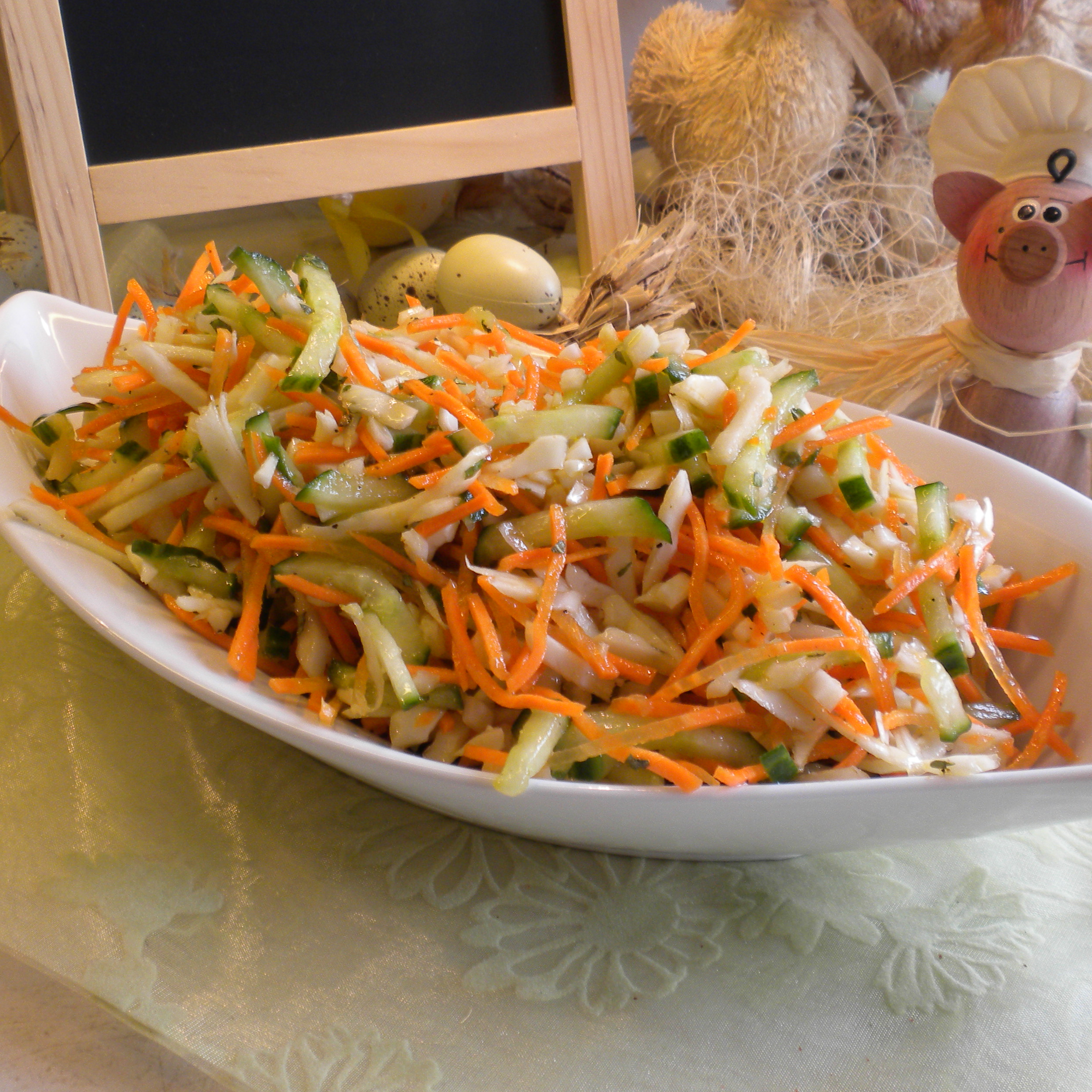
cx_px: 525
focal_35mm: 52
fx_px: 1856
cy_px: 520
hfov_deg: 32.8
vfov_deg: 32.8
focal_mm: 6.6
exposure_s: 1/56.8
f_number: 3.5
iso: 86
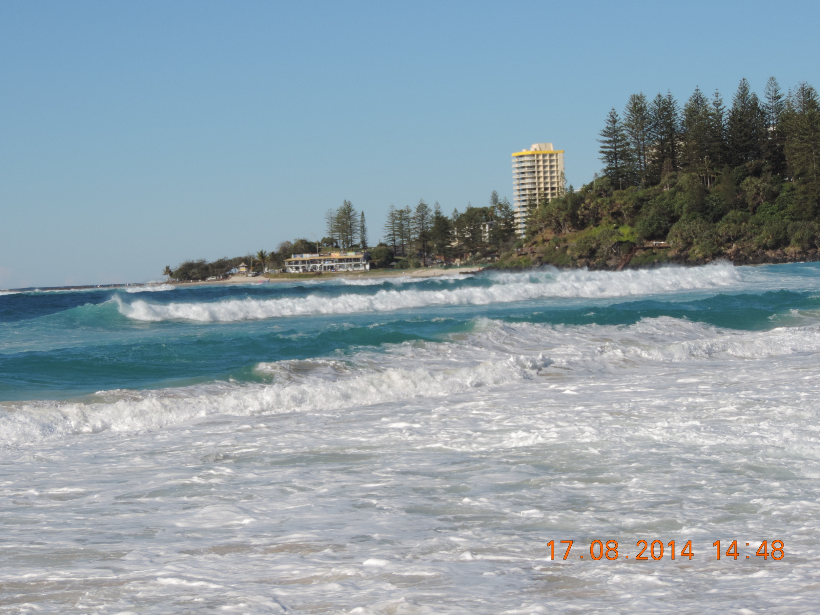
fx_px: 2487
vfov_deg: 14.1
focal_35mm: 105
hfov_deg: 18.7
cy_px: 308
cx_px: 410
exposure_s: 1/1000
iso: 80
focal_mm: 18.7
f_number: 4.2
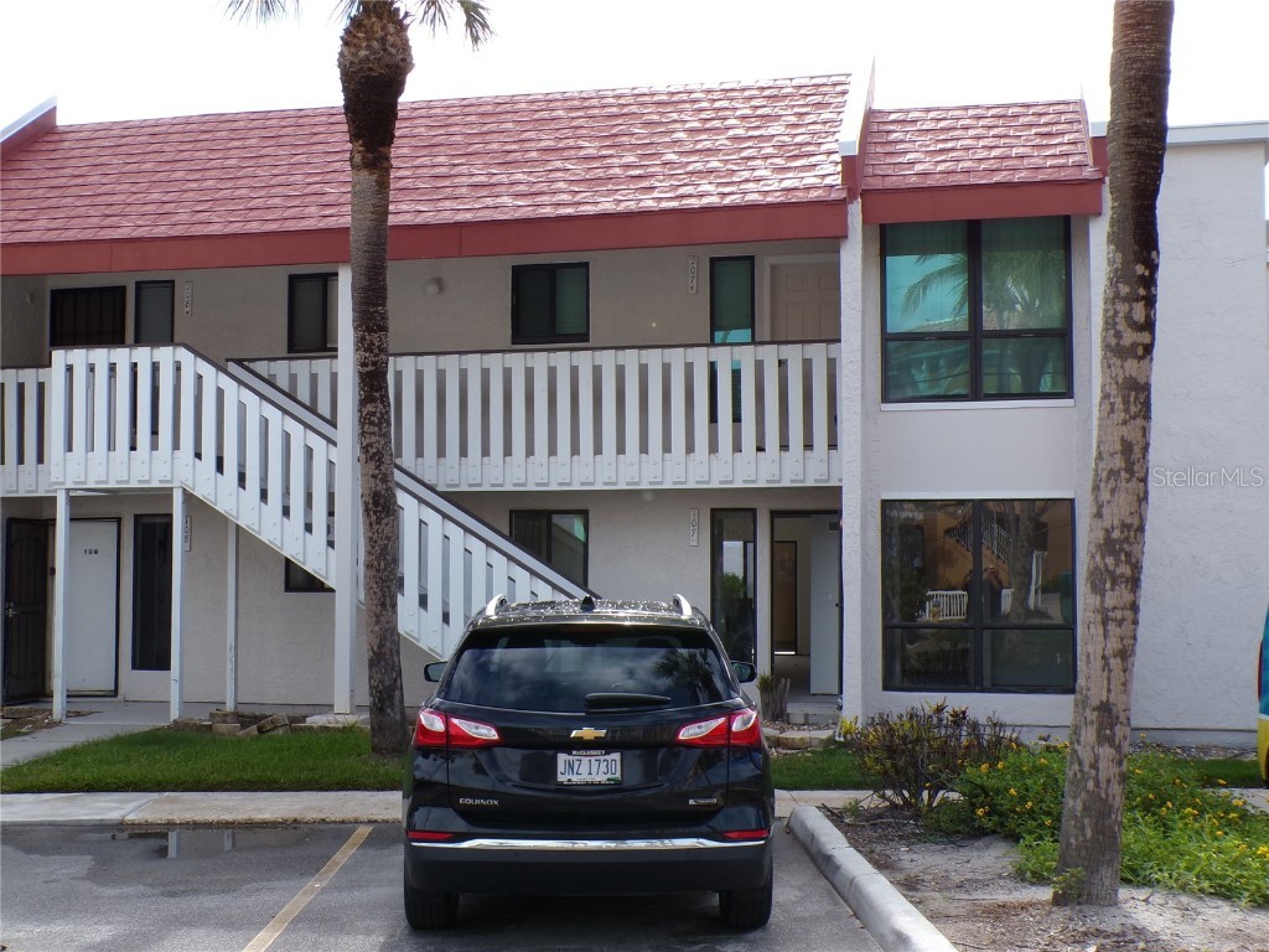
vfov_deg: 34.3
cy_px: 476
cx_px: 634
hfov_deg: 44.8
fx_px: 1540
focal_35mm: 42
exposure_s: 1/240
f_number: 5.1
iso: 100
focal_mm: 7.6
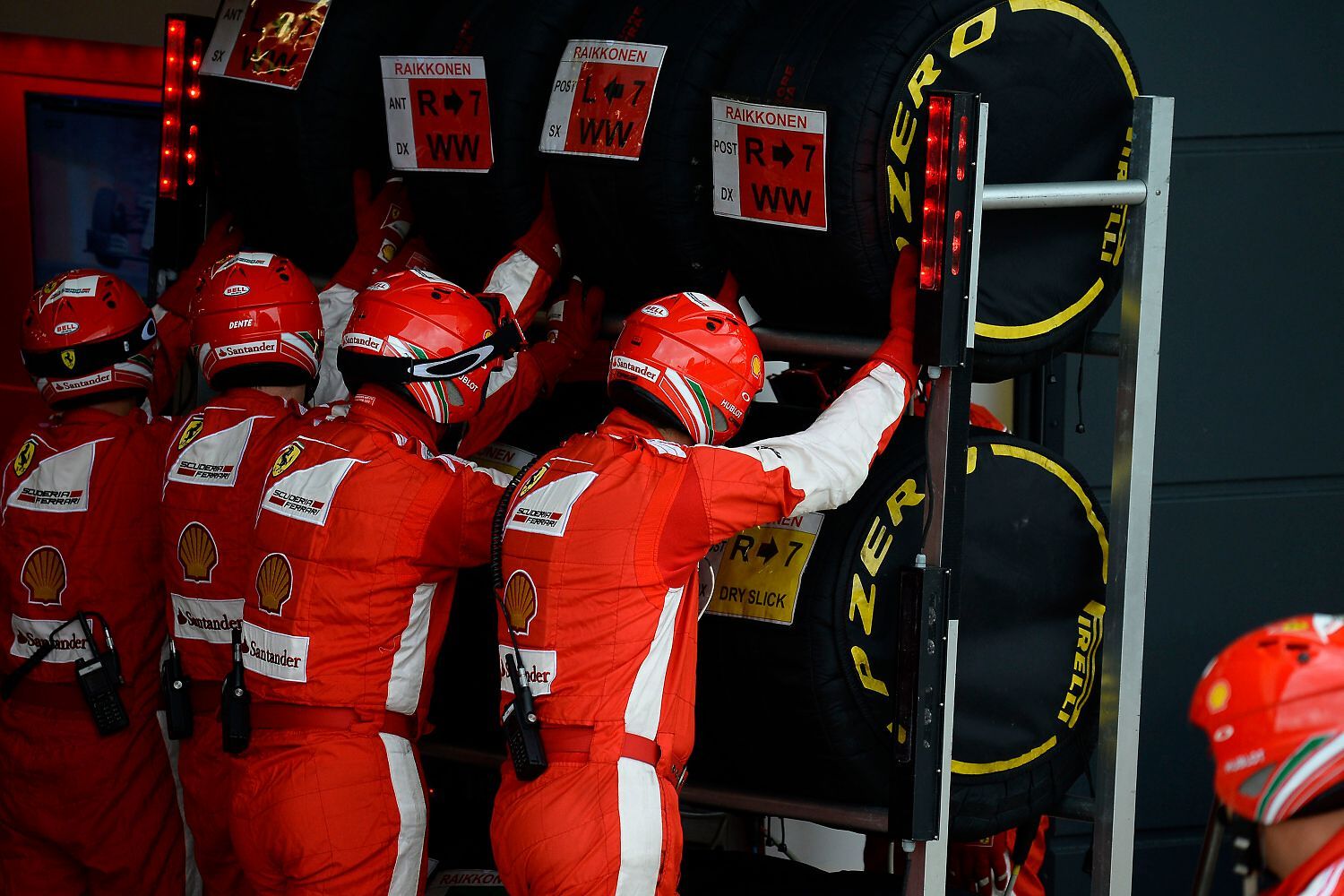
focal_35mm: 260
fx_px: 9706
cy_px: 448
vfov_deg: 5.3
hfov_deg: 7.9
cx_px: 672
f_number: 5.6
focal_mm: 260
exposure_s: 1/640
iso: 1000
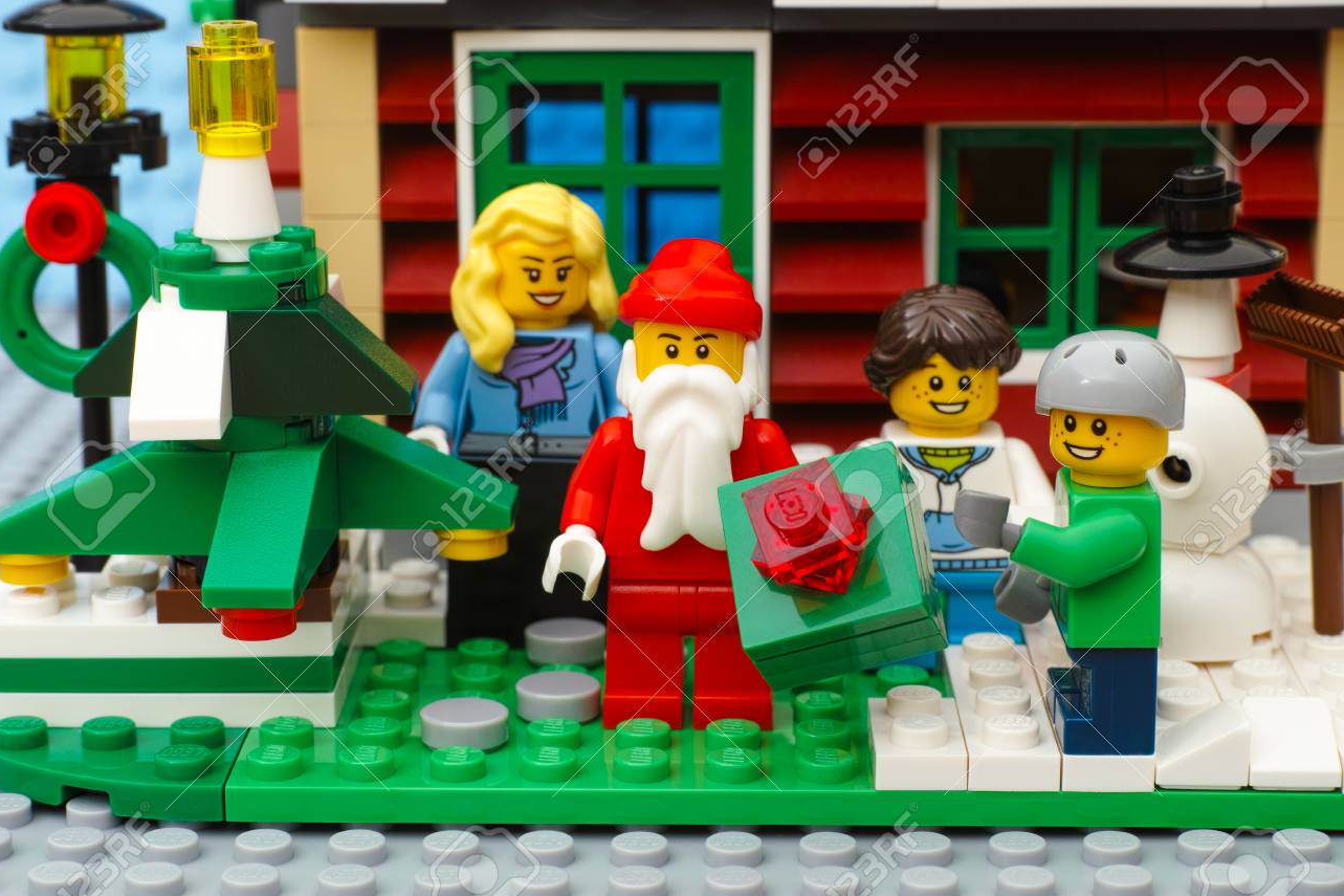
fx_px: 2837
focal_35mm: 76
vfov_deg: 17.9
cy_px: 453
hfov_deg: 26.7
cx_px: 668
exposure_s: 1/200
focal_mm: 50
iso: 100
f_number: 11
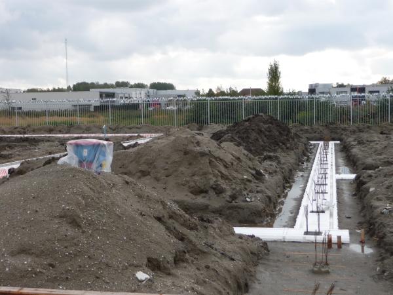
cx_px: 196
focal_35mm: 55
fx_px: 624
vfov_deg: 26.6
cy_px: 148
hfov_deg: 34.9
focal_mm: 9.3
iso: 100
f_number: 4.3
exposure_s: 1/250
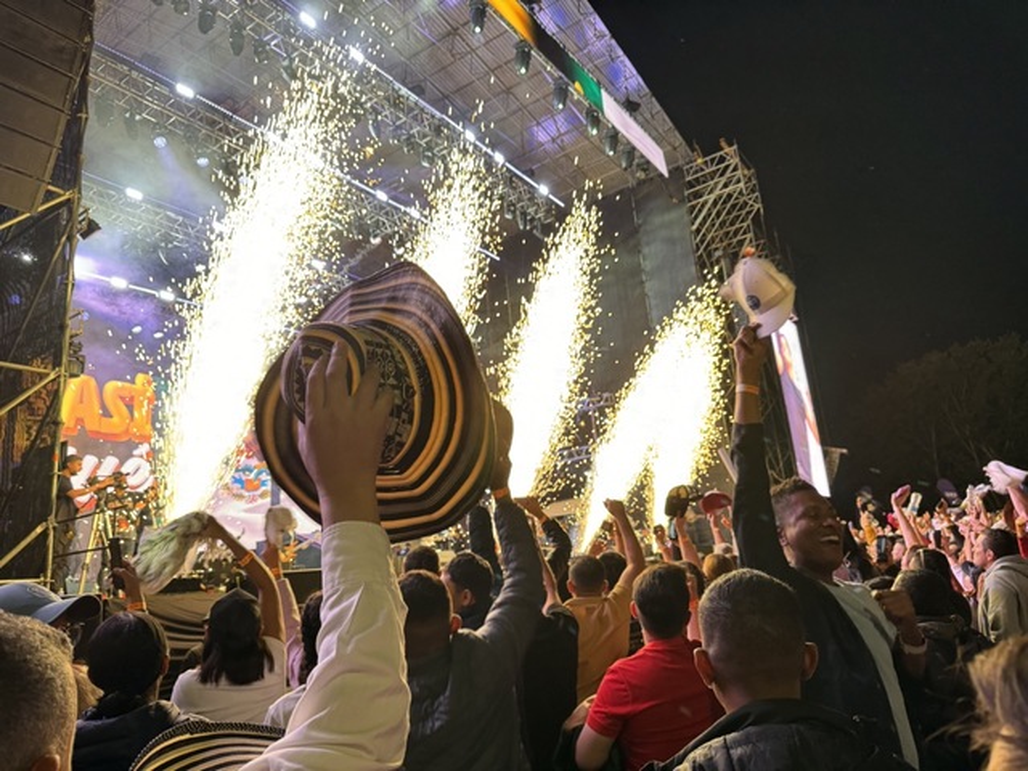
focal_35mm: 24
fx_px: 713
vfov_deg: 56.8
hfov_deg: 71.6
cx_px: 514
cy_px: 386
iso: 160
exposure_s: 1/120
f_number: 1.78
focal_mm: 6.76
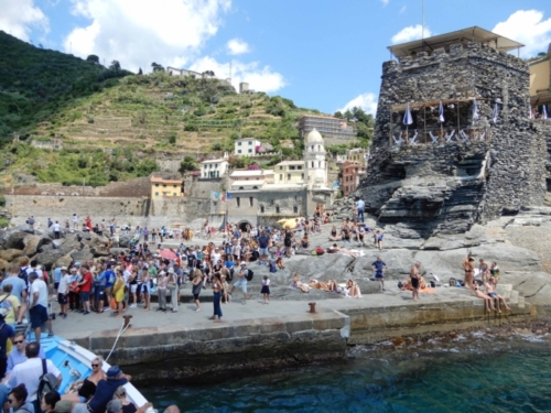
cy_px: 206
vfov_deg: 56.8
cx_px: 276
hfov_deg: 71.6
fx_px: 382
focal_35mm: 24
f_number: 3.4
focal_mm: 4.3
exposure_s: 1/640
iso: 80
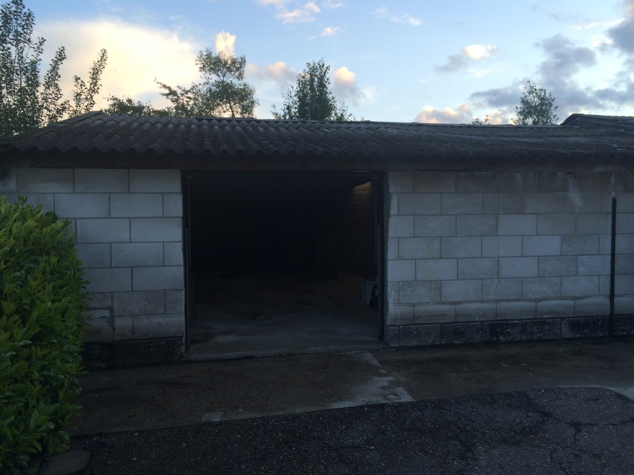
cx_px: 317
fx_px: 531
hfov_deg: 61.7
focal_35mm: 29
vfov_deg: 48.2
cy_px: 238
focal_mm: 4.15
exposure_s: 1/213
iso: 32
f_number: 2.2
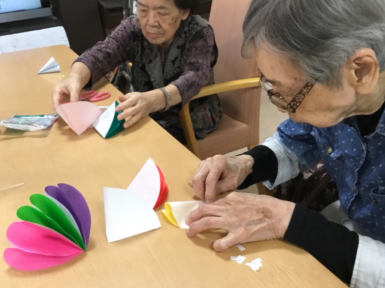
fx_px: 423
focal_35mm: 38
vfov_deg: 37.7
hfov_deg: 49.0
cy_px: 144
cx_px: 195
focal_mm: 3.3
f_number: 2.4
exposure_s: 1/30
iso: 160
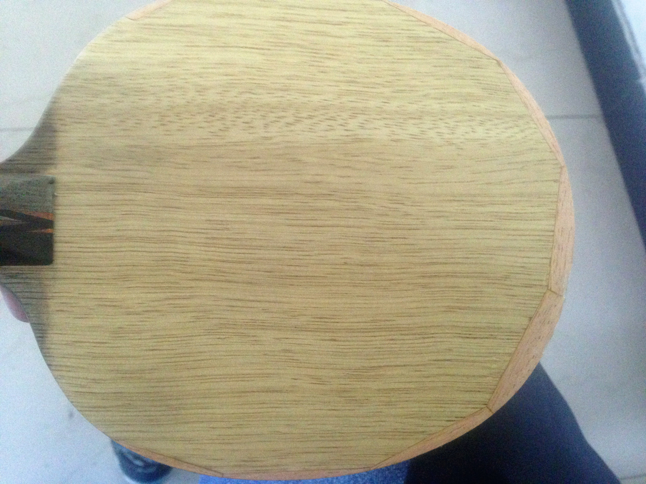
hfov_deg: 55.4
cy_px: 242
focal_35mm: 33
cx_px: 323
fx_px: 616
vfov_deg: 42.9
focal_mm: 4.12
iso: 400
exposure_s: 1/15
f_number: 2.4
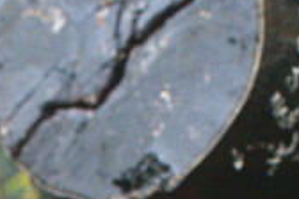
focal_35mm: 235
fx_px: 1954
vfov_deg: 5.7
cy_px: 407
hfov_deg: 8.6
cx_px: -94
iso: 400
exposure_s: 1/8
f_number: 5.6
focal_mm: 35
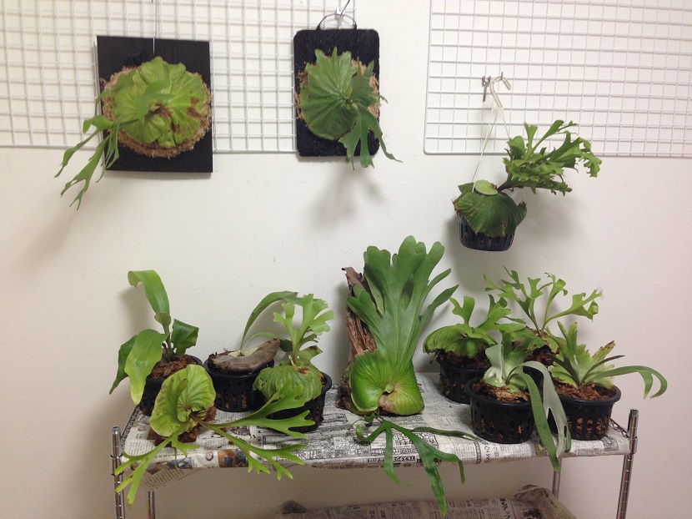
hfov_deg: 55.4
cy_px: 260
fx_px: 660
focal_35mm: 33
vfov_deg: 42.9
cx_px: 346
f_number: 2.4
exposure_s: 1/20
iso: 100
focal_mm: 4.12
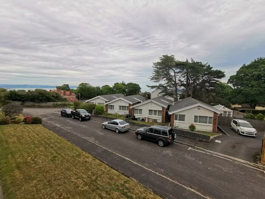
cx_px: 132
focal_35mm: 16
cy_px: 100
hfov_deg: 94.5
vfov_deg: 78.1
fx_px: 122
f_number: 2.2
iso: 50
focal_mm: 2.35
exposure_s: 1/359
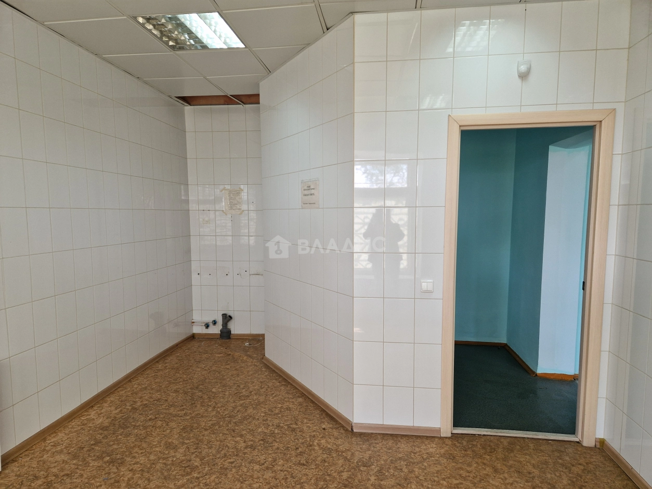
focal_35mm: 23
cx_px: 326
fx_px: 433
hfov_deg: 73.9
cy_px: 244
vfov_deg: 58.9
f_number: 1.8
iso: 50
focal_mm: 5.4
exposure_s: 1/100
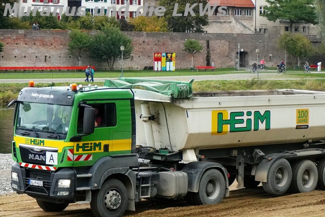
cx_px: 187
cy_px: 115
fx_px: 786
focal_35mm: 87
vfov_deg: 15.7
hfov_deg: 23.3
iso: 5000
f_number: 5.6
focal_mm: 50
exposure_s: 1/4000
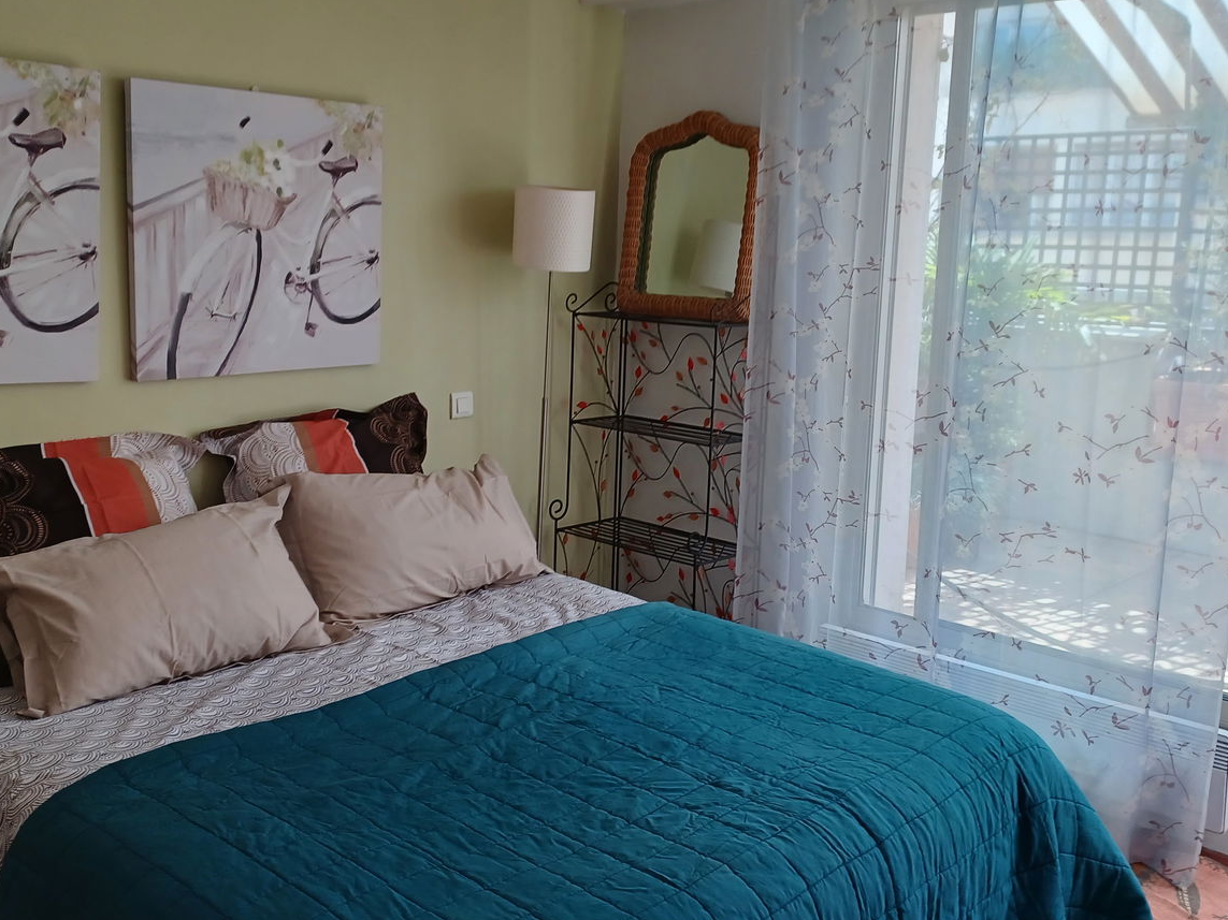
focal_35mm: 35
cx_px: 612
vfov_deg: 40.7
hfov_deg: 52.6
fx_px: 1241
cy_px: 425
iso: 100
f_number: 1.8
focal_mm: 4.6
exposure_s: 1/49
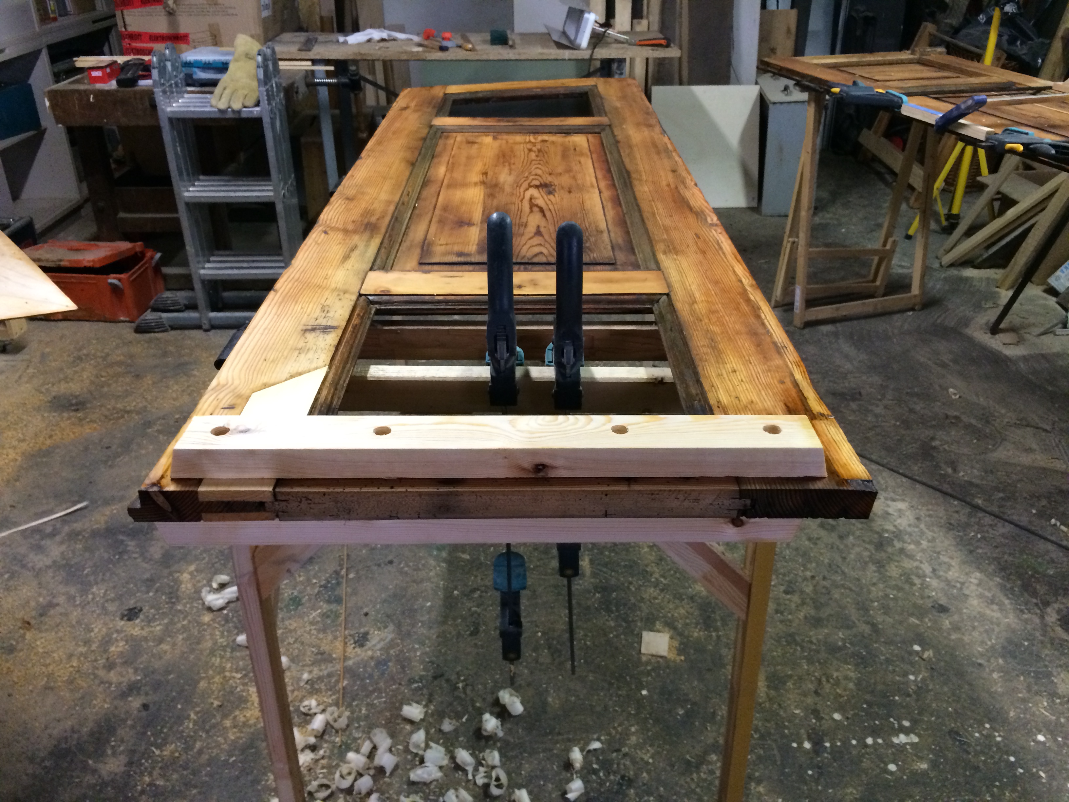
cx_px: 534
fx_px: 896
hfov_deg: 61.7
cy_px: 401
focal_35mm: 29
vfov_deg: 48.2
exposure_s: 1/30
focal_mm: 4.15
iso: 200
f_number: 2.2
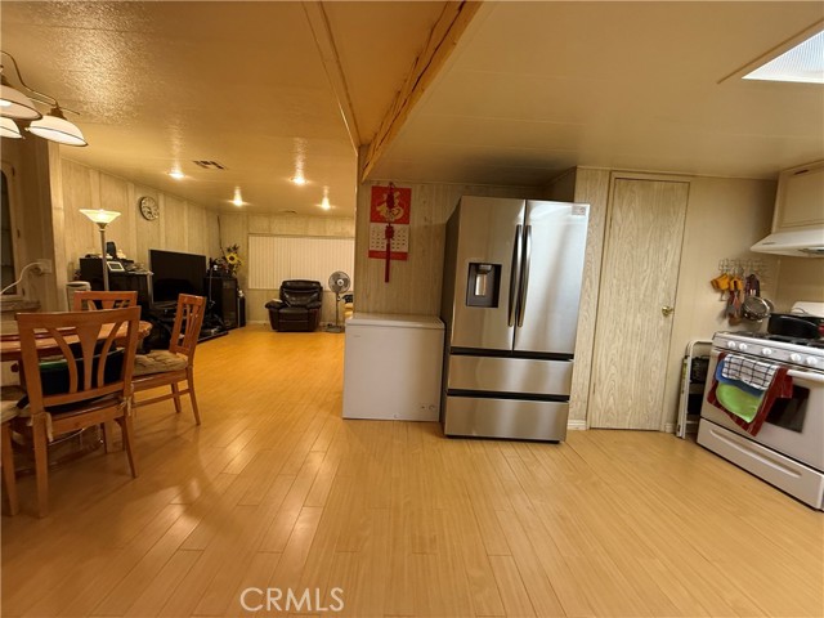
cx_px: 412
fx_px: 333
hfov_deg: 102.1
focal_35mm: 14
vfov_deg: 85.7
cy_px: 309
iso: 320
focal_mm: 2.22
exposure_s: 1/60
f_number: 2.2
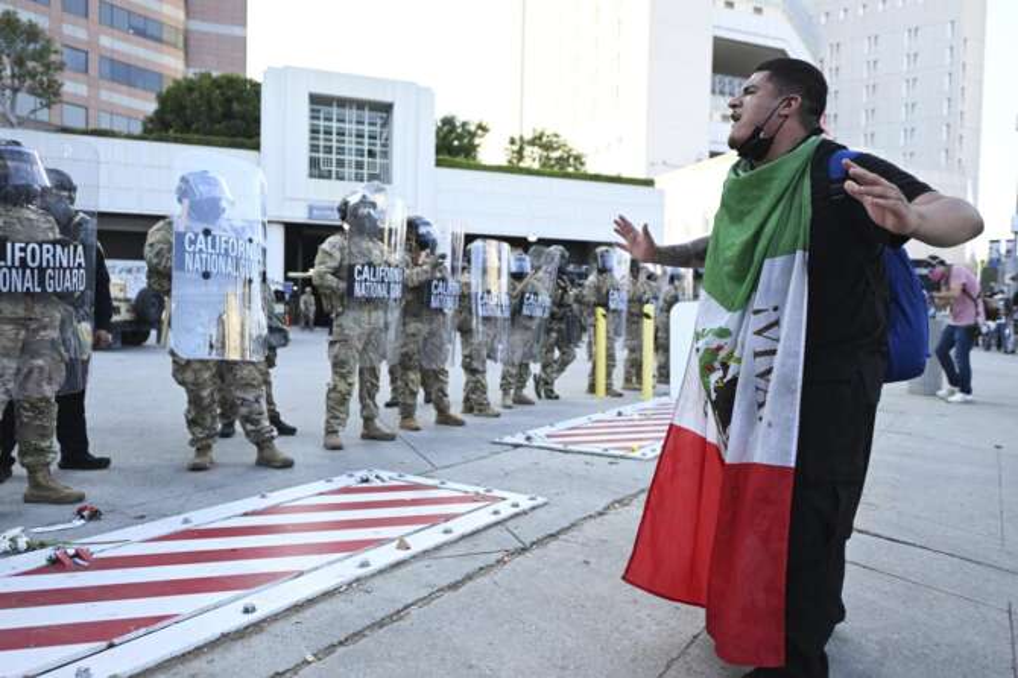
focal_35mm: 24
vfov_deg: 53.1
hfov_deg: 73.8
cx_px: 509
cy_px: 339
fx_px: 678
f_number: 3.2
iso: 500
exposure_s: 1/1000
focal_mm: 24
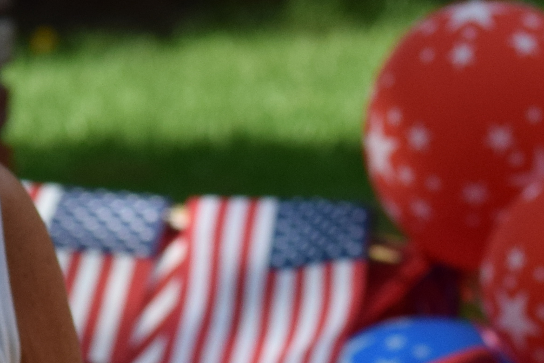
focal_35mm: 754
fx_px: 11393
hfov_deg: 2.7
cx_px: 313
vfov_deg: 1.8
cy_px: 401
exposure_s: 1/1000
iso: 400
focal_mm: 98
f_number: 6.3
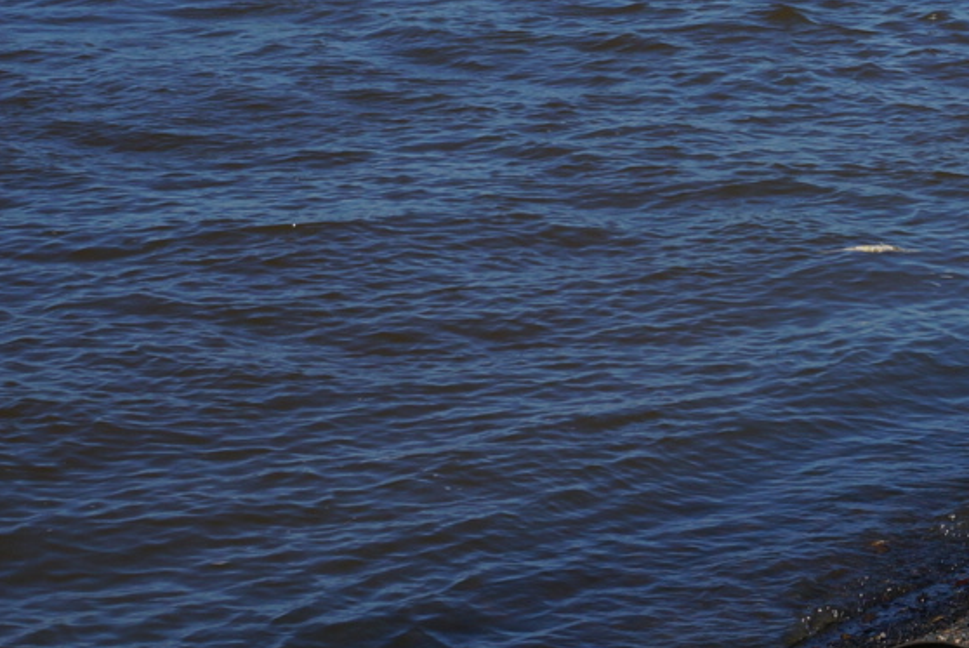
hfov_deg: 14.2
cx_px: 1261
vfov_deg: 9.7
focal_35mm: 139
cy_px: -255
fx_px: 3744
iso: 100
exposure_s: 1/160
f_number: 13
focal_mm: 32
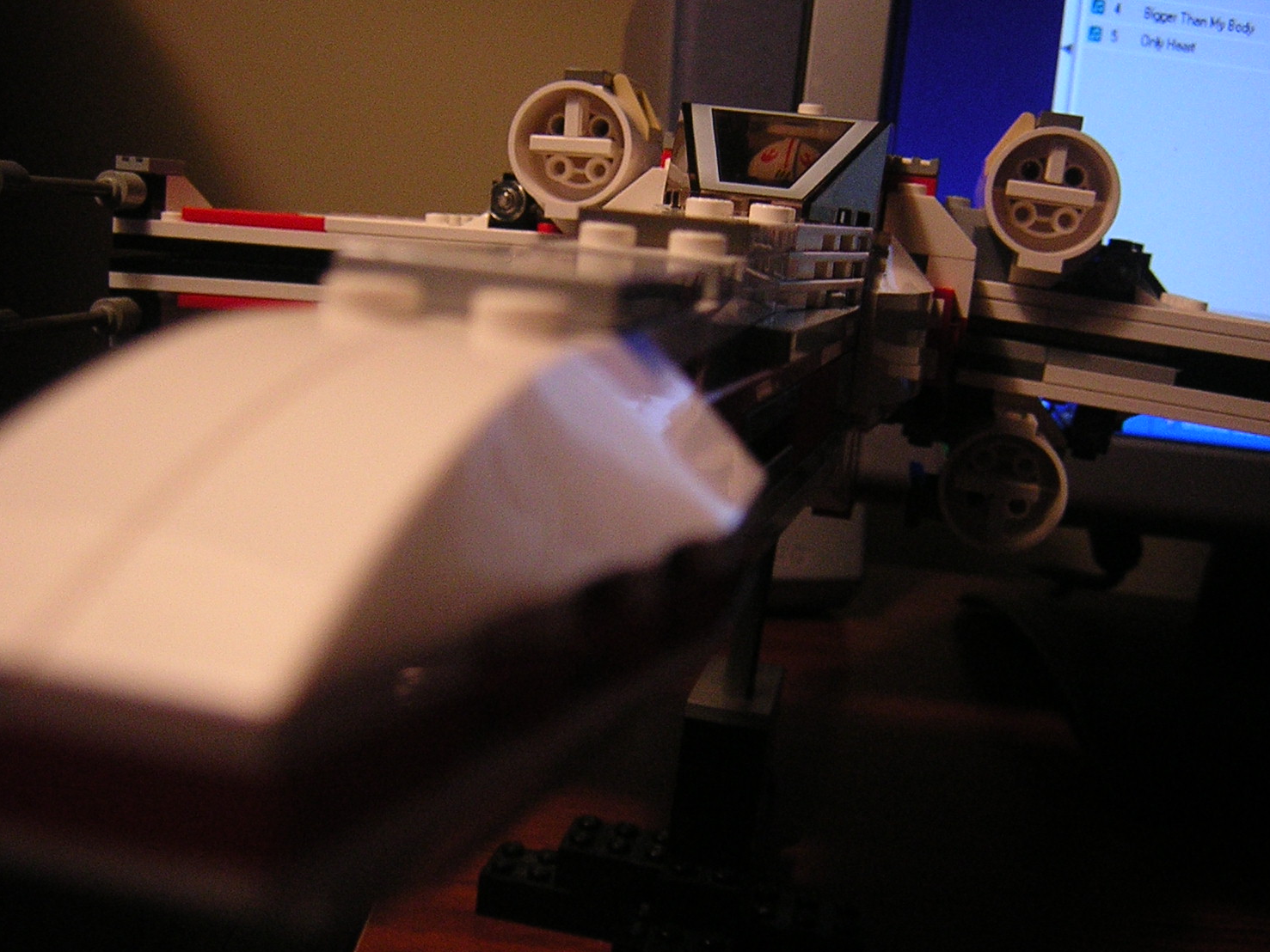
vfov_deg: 36.8
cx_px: 641
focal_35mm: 39
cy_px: 467
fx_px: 1431
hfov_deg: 47.9
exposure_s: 1/64
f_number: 2.6
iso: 400
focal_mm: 4.7
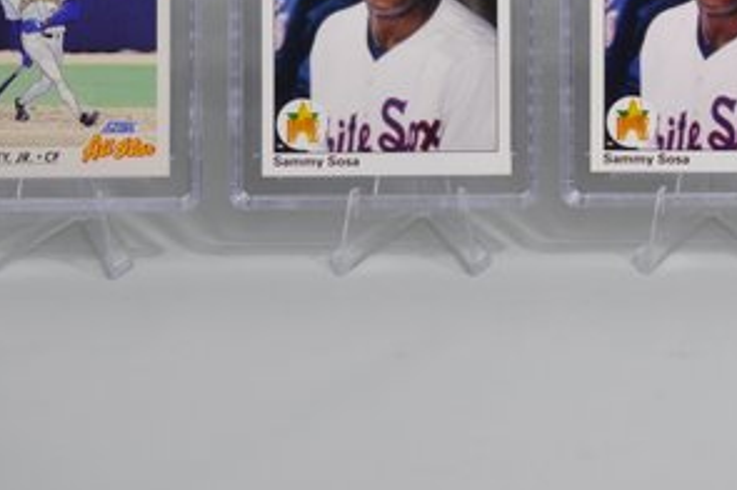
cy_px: -9
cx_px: 700
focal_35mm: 145
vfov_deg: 9.4
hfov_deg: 14.0
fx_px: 2965
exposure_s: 1/100
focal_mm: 40
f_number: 5
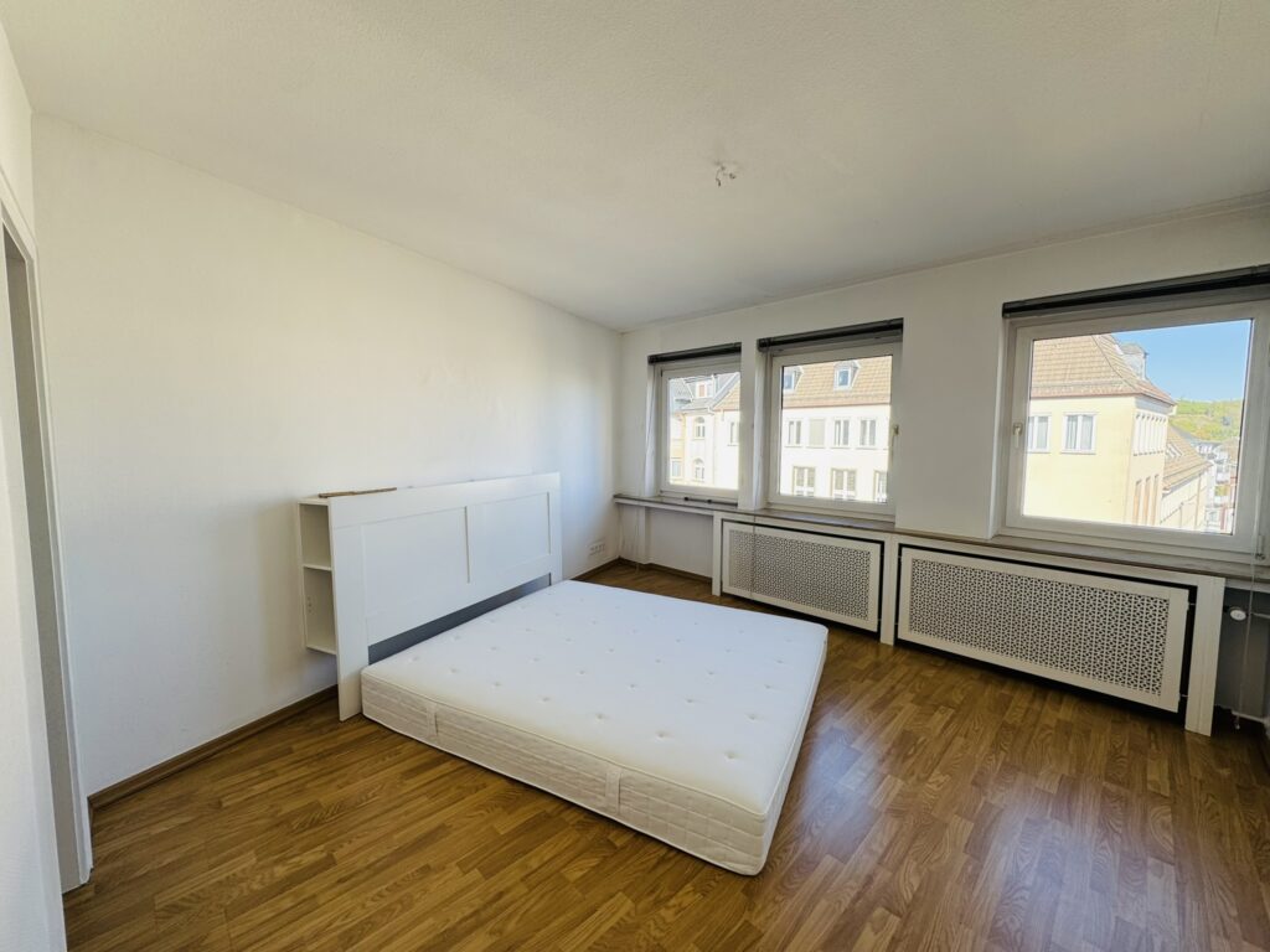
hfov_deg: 102.1
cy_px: 476
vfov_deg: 85.7
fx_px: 514
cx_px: 635
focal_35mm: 14
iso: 40
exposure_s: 1/186
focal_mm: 2.22
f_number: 2.2
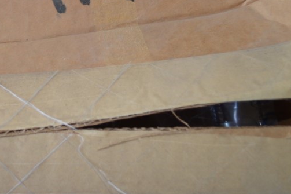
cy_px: 4
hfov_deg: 24.8
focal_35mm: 76
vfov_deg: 17.5
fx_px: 614
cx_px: -28
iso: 560
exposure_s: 1/60
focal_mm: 22
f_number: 4
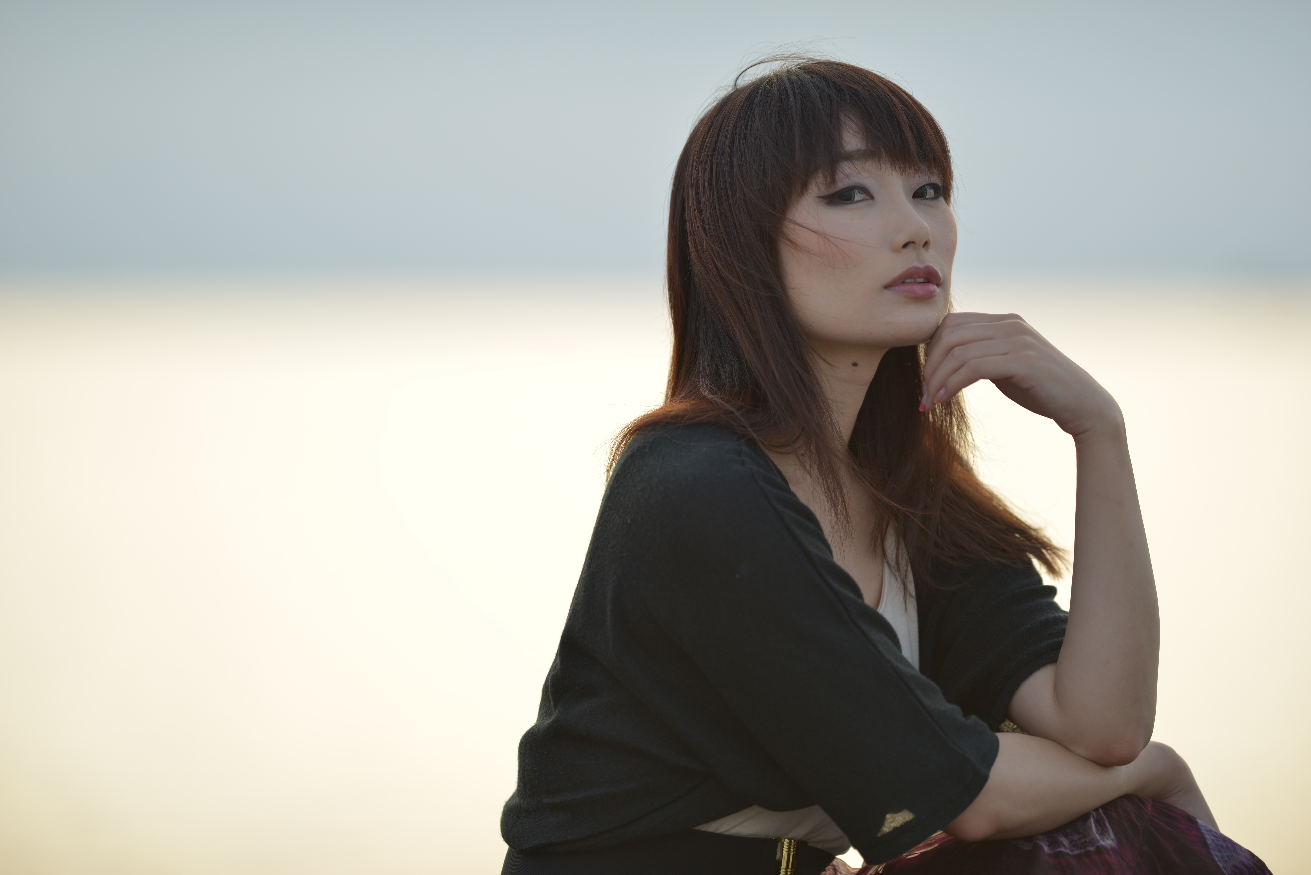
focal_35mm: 200
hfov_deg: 10.3
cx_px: 656
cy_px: 438
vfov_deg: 6.9
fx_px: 7285
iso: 100
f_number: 2
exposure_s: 1/320
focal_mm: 200
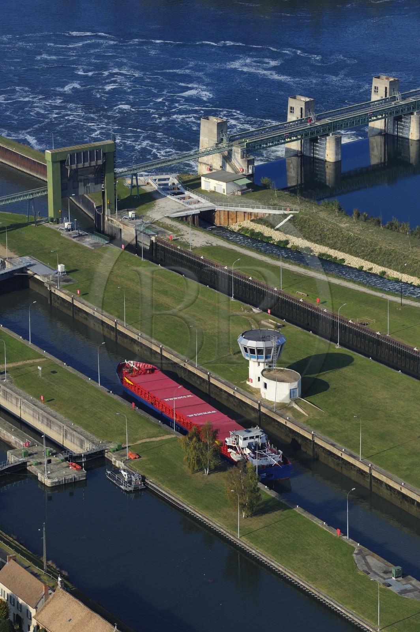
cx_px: 210
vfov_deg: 12.8
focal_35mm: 160
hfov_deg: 8.6
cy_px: 316
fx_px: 2805
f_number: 10
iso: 400
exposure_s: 1/800
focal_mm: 160
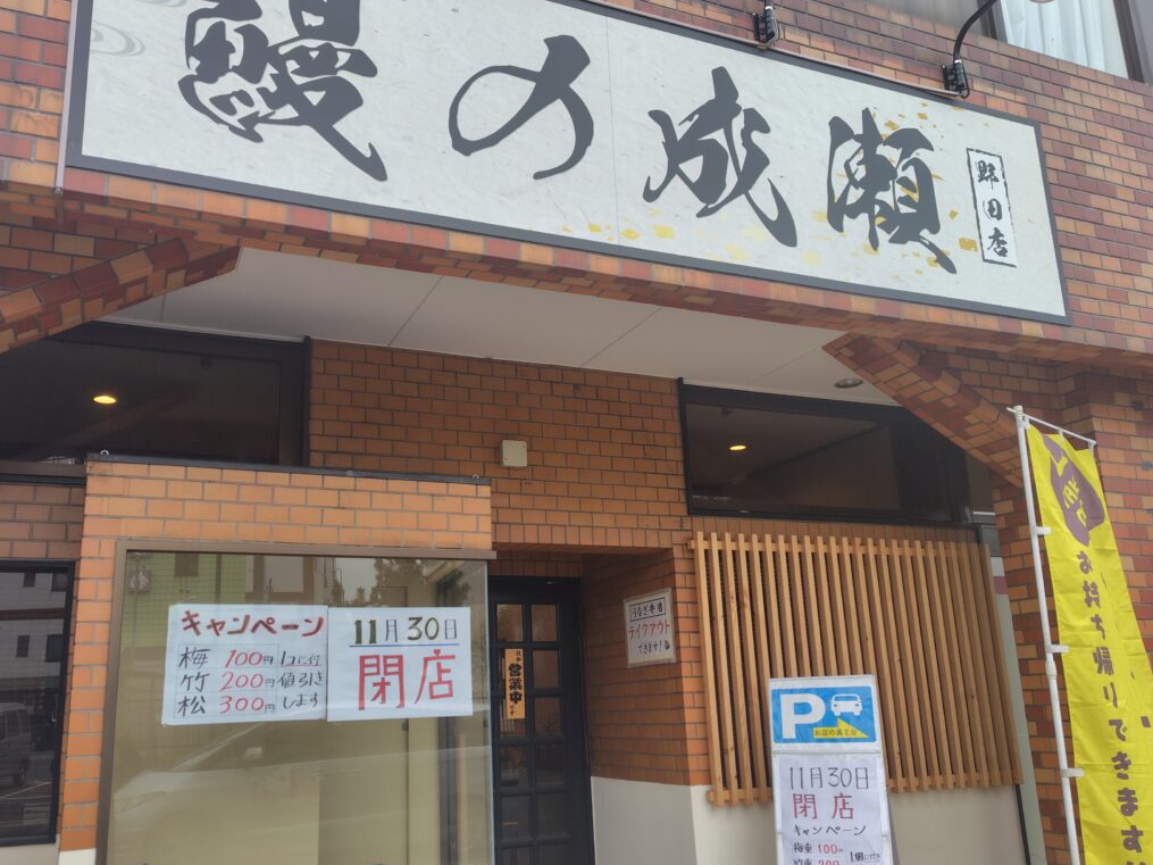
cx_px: 518
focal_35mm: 29
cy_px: 476
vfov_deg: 48.1
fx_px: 966
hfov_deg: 61.5
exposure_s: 1/321
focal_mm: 5.6
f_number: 1.9
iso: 50
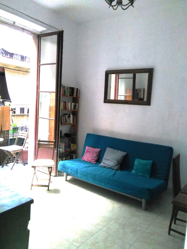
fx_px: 202
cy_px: 124
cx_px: 94
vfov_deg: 63.4
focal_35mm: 28
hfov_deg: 49.7
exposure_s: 1/30
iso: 800
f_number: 2.2
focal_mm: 2.34
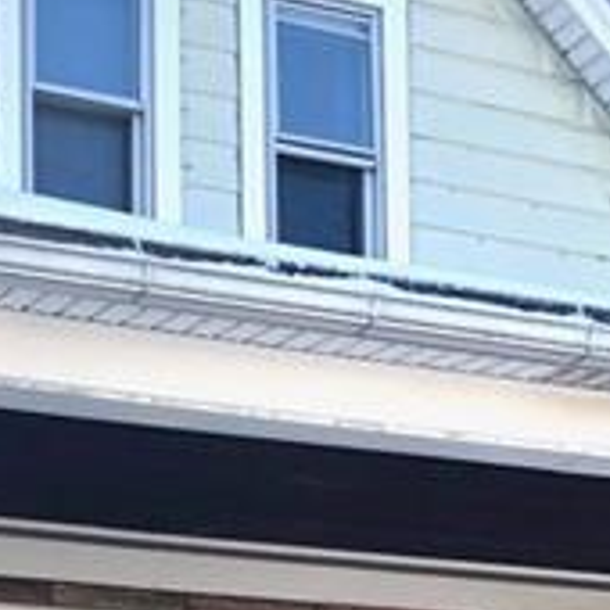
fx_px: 2233
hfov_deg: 15.5
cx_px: 151
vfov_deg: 14.5
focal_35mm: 112
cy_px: 915
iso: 20
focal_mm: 4
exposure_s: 1/813
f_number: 1.8
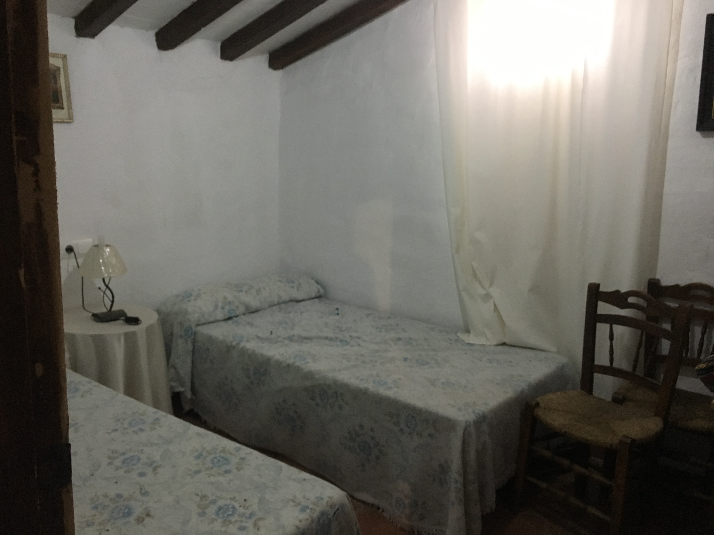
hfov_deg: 61.7
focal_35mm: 29
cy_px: 268
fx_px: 598
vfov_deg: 48.2
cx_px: 357
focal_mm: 4.15
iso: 250
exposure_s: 1/33
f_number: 2.2
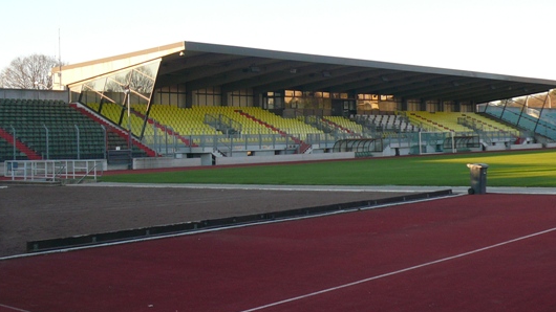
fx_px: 855
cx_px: 286
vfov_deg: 20.6
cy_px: 102
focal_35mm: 58
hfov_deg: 36.0
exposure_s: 1/200
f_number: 3.2
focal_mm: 6.4
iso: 100
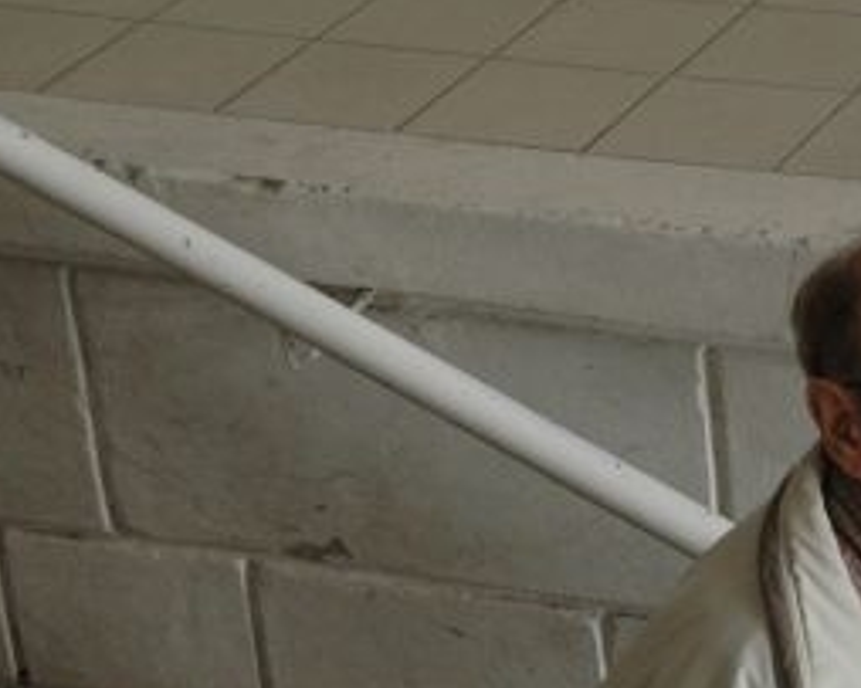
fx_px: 3897
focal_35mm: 153
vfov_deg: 10.1
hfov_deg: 12.4
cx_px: 878
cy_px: 420
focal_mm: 46
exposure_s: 1/200
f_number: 7.1
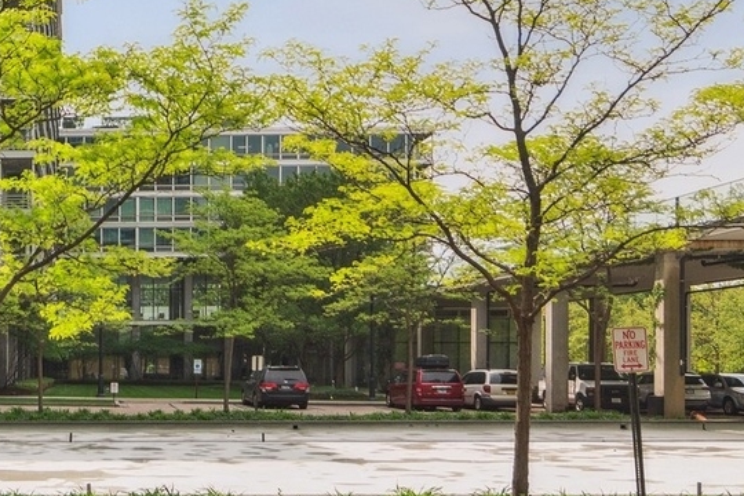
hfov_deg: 34.3
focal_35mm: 54
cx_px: 40
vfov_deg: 22.2
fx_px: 1116
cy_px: -169
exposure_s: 1/1000
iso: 200
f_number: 8
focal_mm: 12
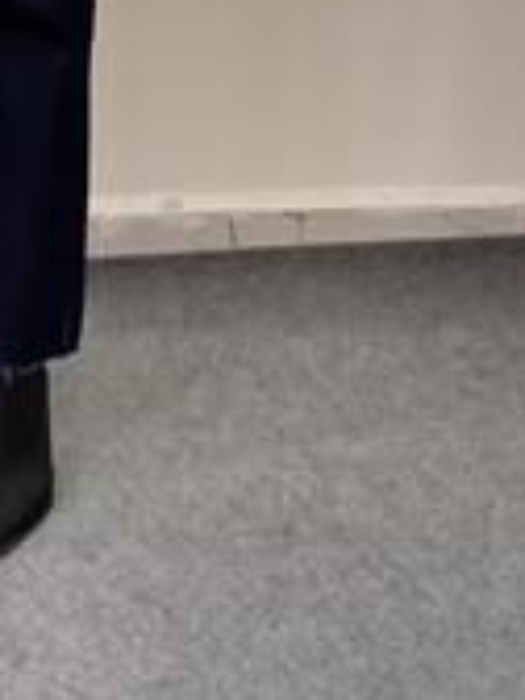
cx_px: -38
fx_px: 2588
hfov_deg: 11.4
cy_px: -65
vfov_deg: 15.0
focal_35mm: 128
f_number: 2
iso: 125
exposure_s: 1/100
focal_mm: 6
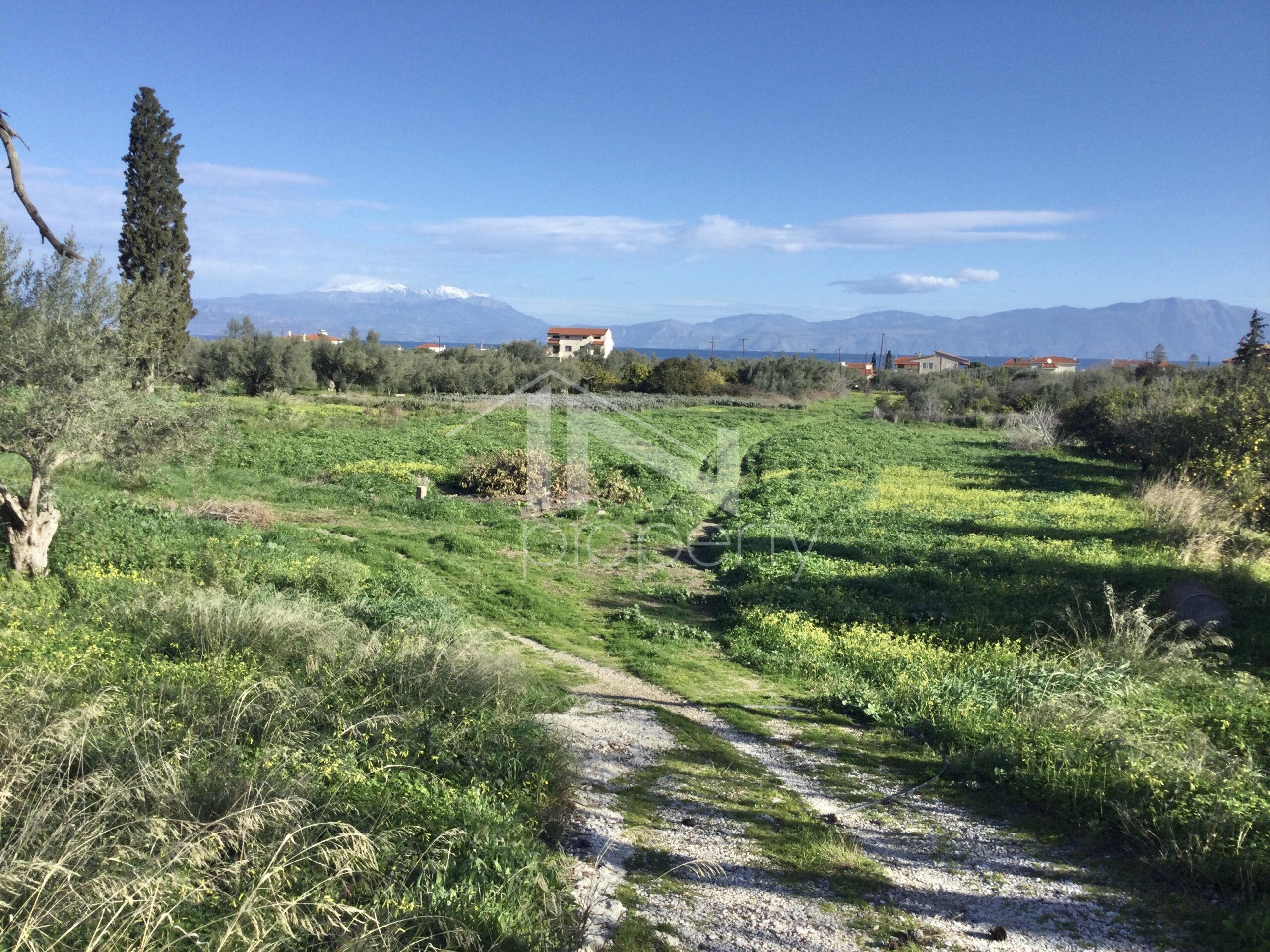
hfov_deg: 58.4
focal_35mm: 31
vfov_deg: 45.4
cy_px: 476
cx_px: 635
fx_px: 1137
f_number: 2.4
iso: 25
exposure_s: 1/1006
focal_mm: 3.3
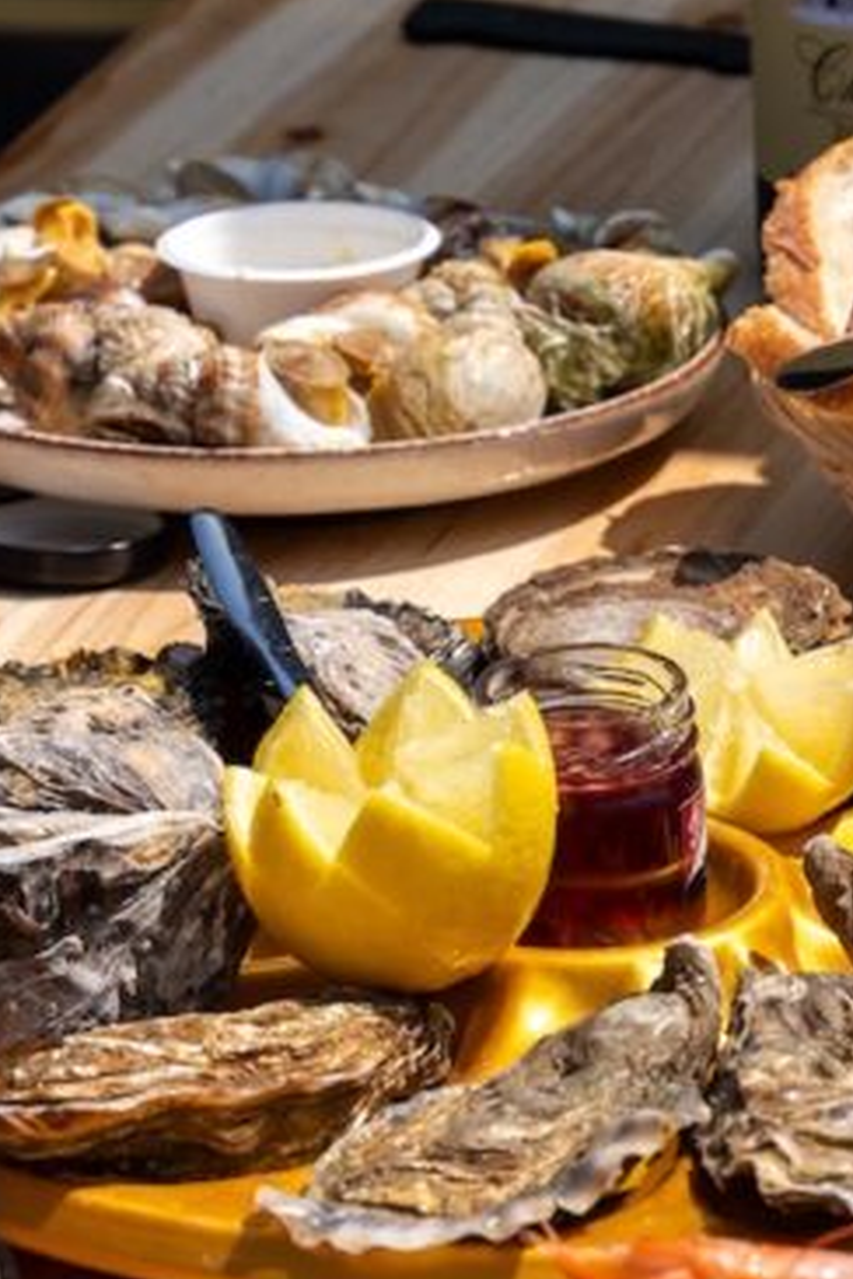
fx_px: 6966
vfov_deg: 10.5
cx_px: 724
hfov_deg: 7.0
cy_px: 640
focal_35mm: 196
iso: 800
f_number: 9
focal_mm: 70
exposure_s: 1/80
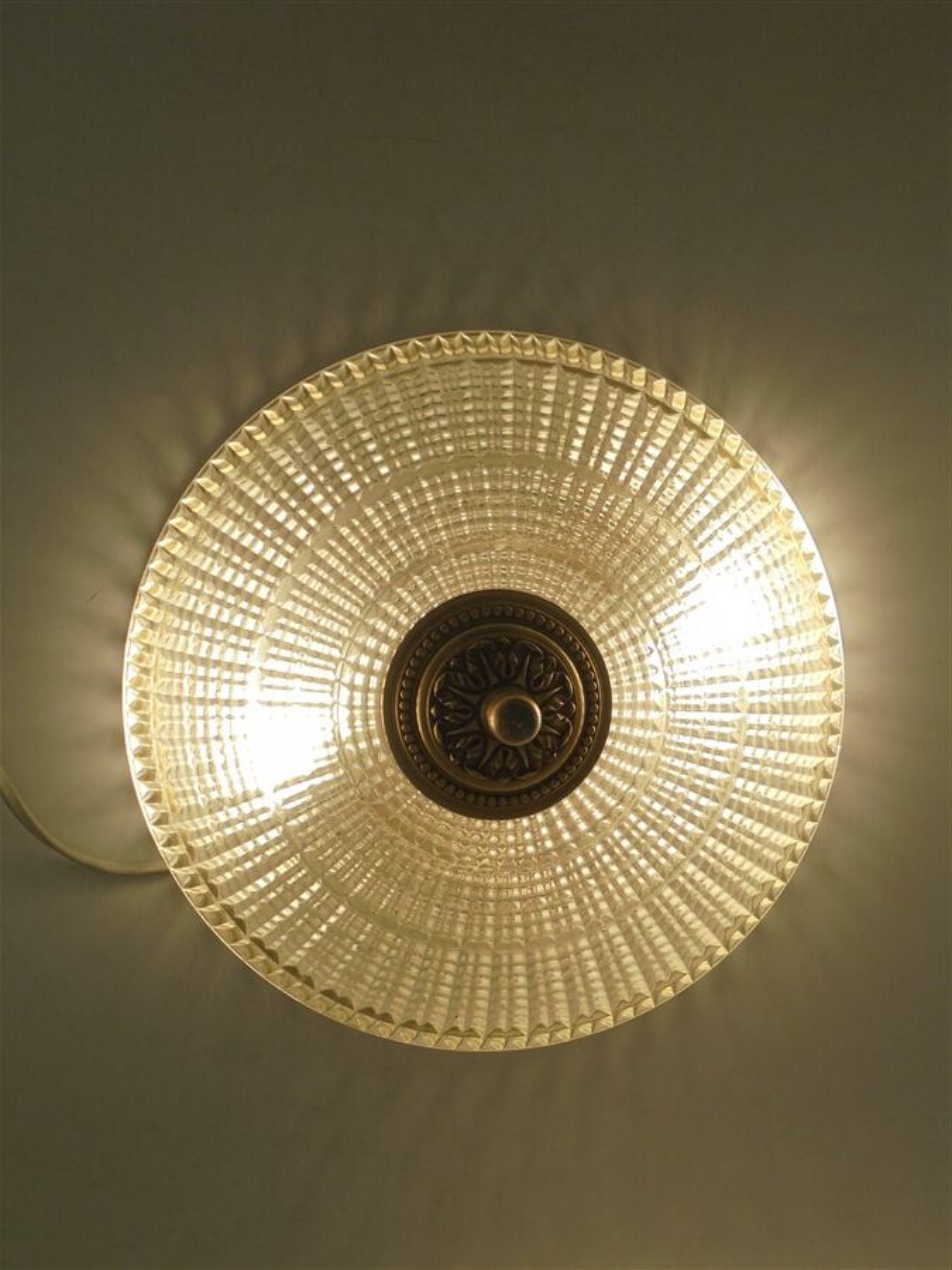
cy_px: 635
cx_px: 476
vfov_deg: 49.0
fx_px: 1393
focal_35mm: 38
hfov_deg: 37.7
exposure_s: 1/125
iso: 100
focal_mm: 6.9
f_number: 4.2
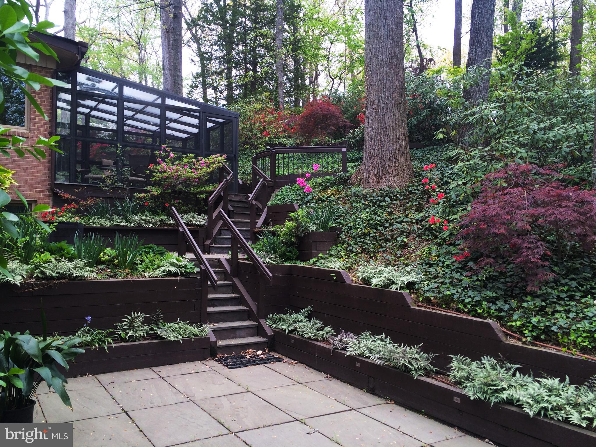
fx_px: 499
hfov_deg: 61.7
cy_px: 224
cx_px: 298
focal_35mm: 29
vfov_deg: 48.2
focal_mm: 4.15
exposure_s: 1/234
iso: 32
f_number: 2.2
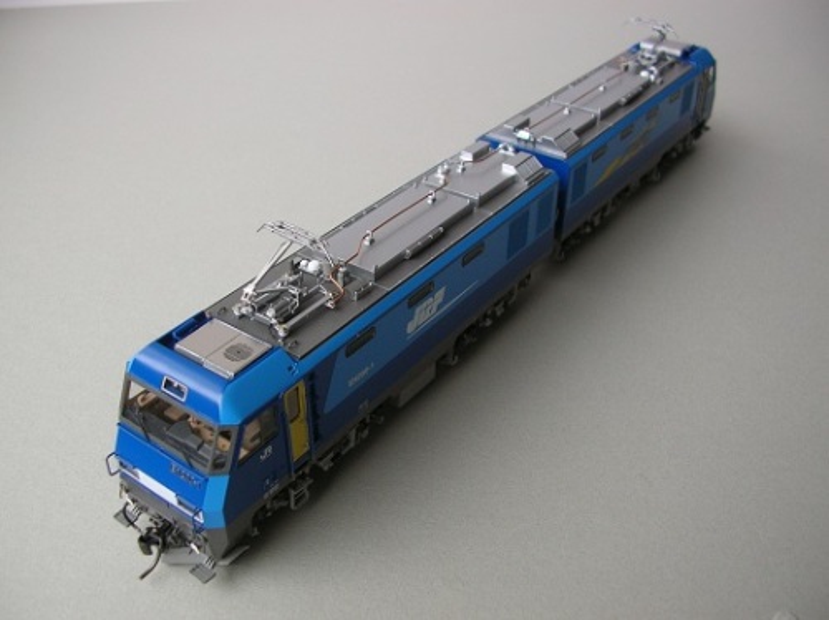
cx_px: 414
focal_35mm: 35
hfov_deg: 52.7
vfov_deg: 40.6
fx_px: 837
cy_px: 310
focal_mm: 5.8
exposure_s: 1/13.6
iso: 50
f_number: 2.8
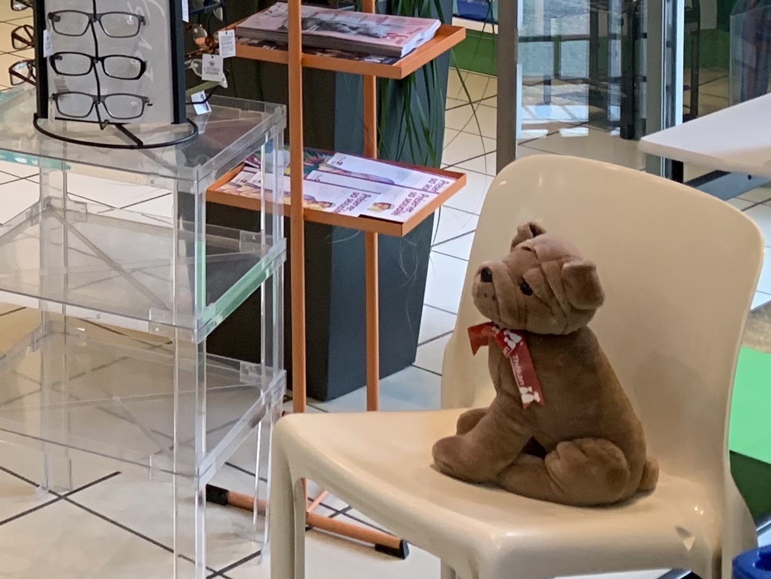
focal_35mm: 85
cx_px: -301
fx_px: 1893
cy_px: -298
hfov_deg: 20.5
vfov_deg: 15.9
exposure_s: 1/60
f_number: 1.8
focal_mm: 4.25
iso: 160
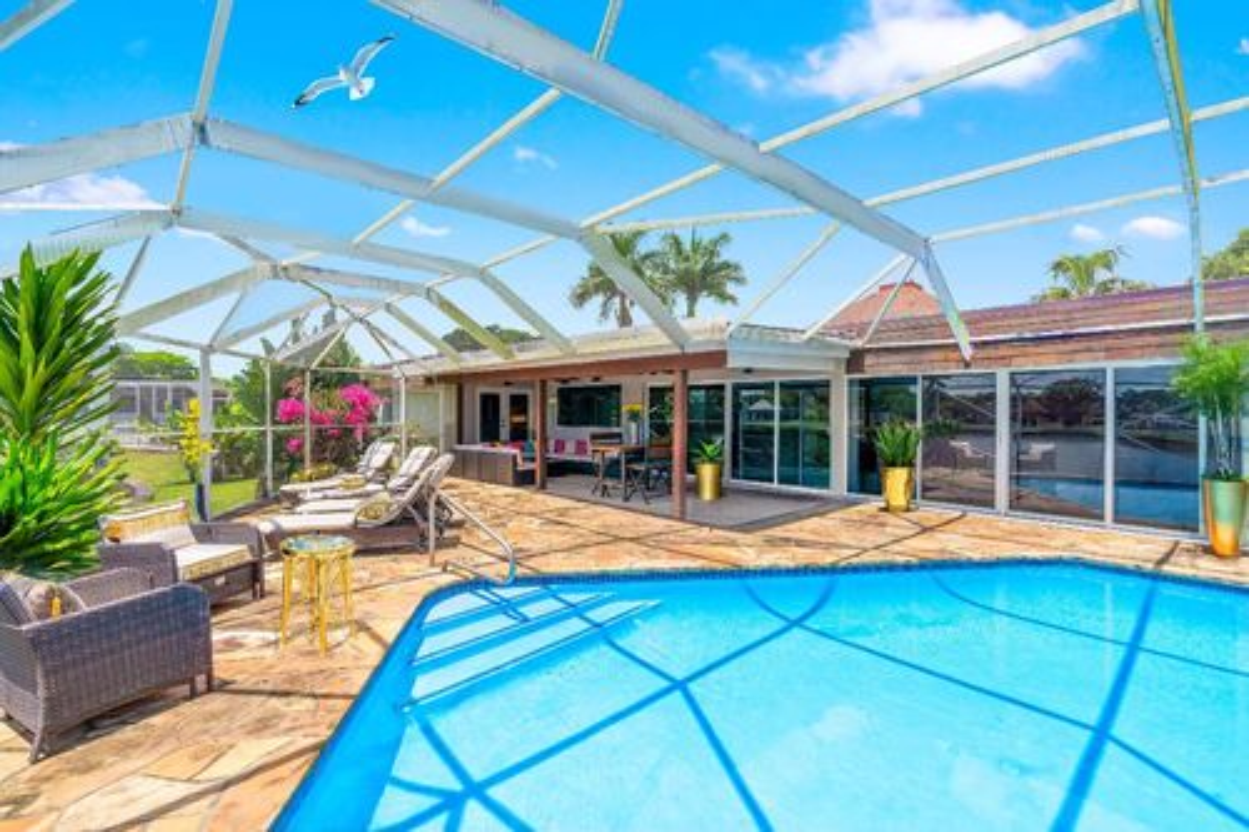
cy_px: 416
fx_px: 555
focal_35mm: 16
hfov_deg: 96.8
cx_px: 624
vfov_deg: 73.7
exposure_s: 1/250
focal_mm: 16
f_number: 5
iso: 100
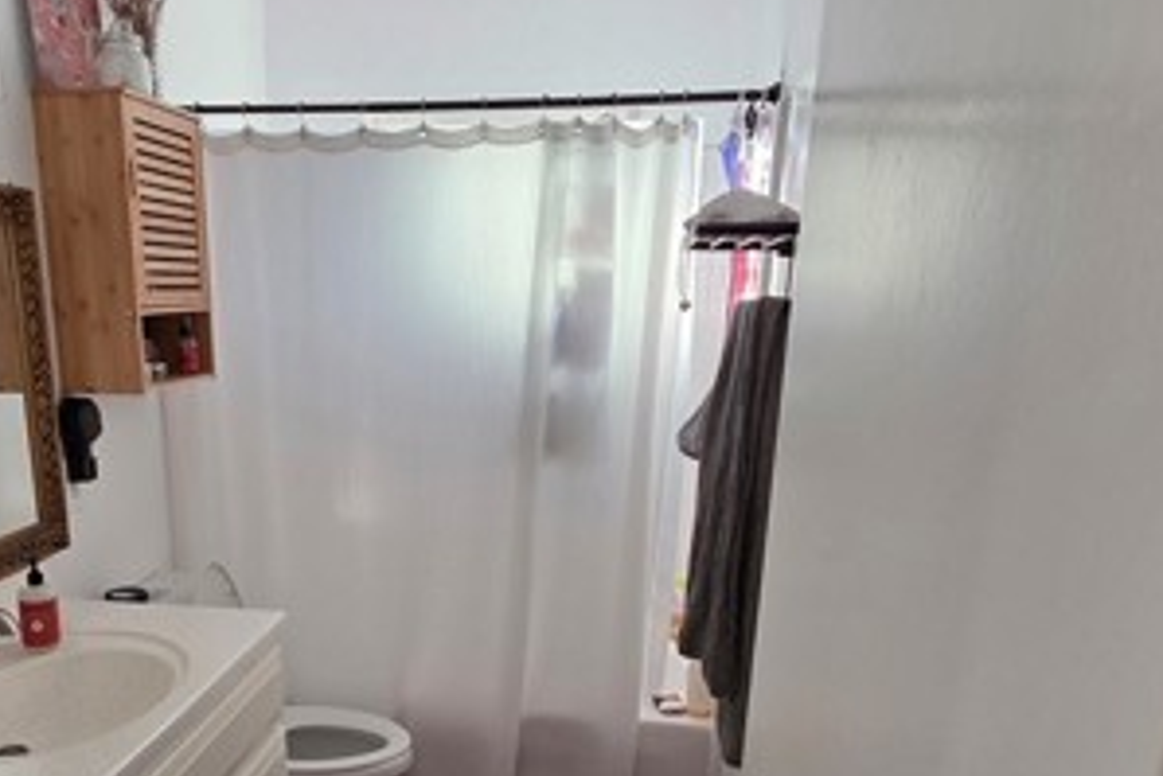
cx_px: 425
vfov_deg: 43.8
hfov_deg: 62.6
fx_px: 937
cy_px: 562
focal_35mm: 29
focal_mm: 2.2
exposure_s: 1/120
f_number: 1.9
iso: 100
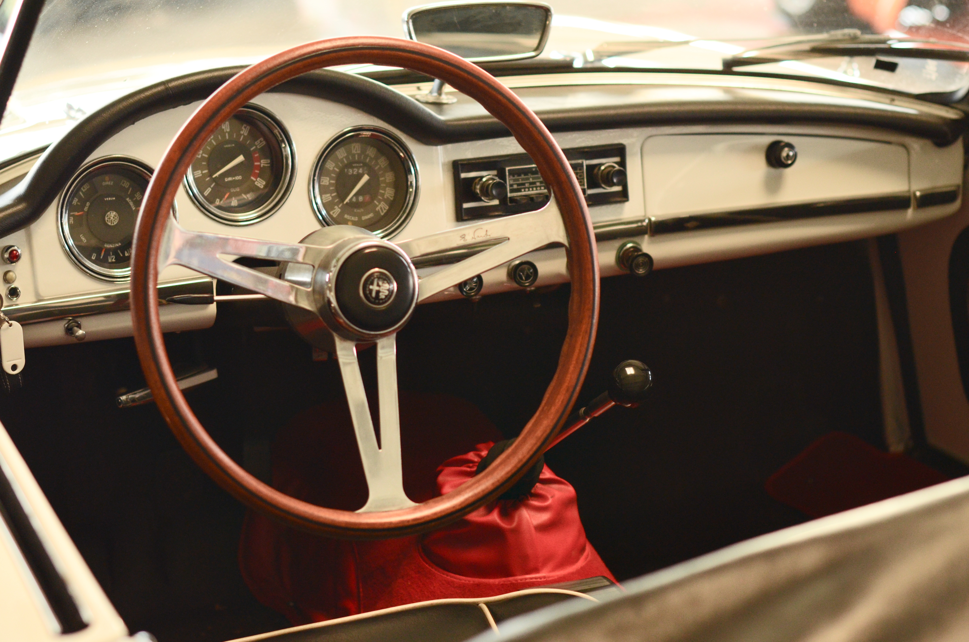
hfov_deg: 27.0
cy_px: 321
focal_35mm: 75
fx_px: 2015
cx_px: 484
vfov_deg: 18.1
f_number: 2.8
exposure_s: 1/250
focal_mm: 50
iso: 1000
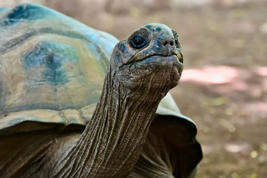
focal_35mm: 164
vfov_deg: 8.4
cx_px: 106
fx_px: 1216
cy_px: 79
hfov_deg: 12.5
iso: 8000
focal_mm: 120
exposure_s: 1/125
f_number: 6.3
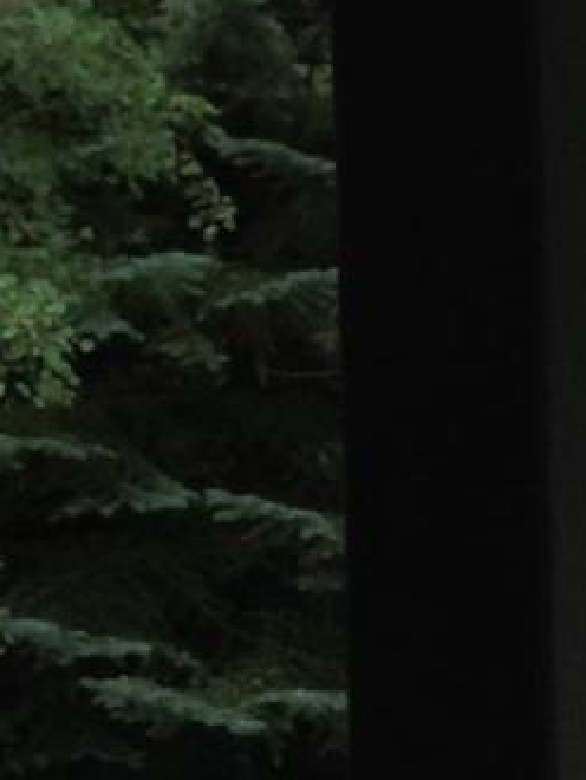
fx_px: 4508
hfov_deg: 7.2
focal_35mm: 200
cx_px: 1049
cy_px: 1028
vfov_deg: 9.7
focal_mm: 4.12
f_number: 2.4
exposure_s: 1/204
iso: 50
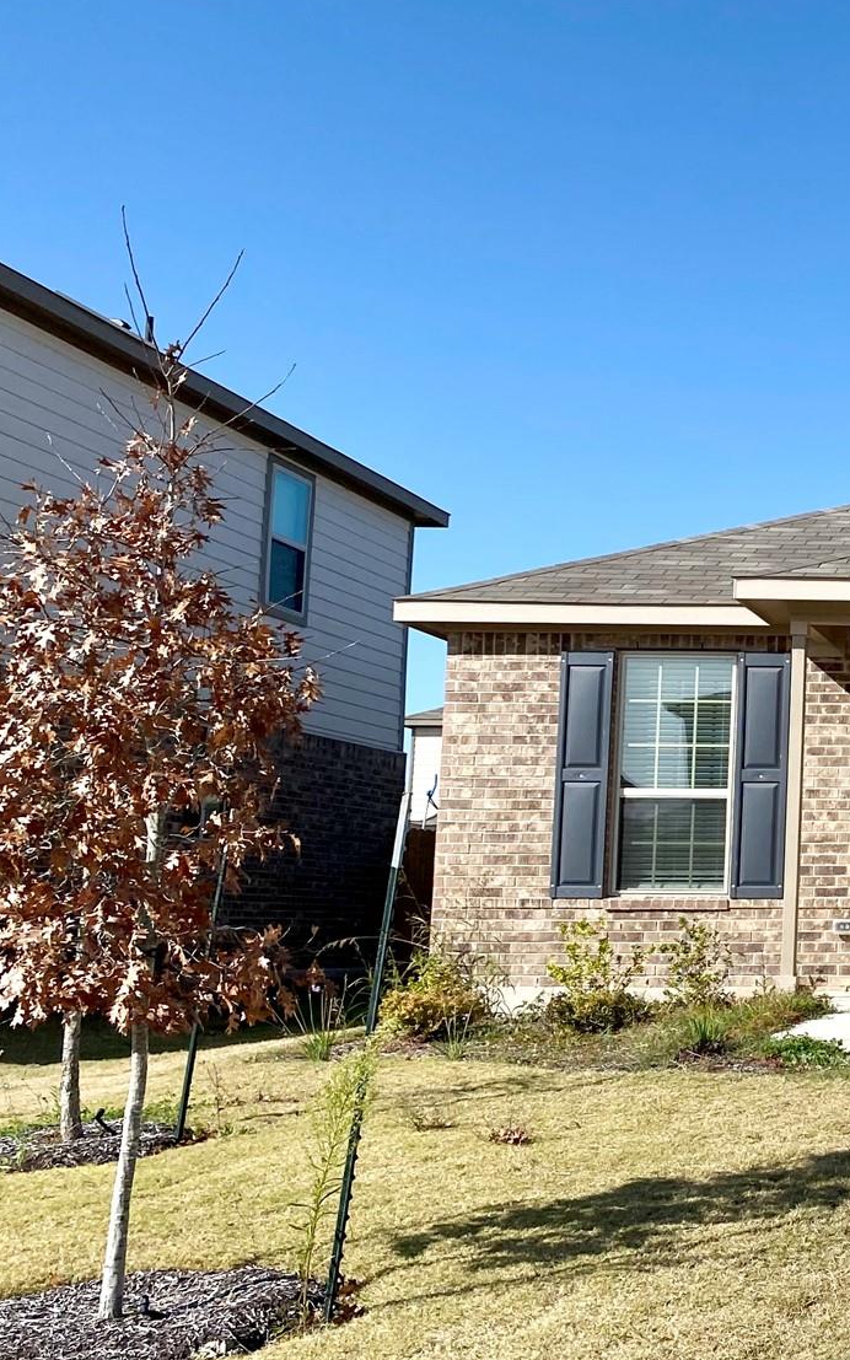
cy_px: 671
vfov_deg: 39.6
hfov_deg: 21.7
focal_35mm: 51
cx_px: 1230
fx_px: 1890
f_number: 1.8
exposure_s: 1/3984
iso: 32
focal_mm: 4.25
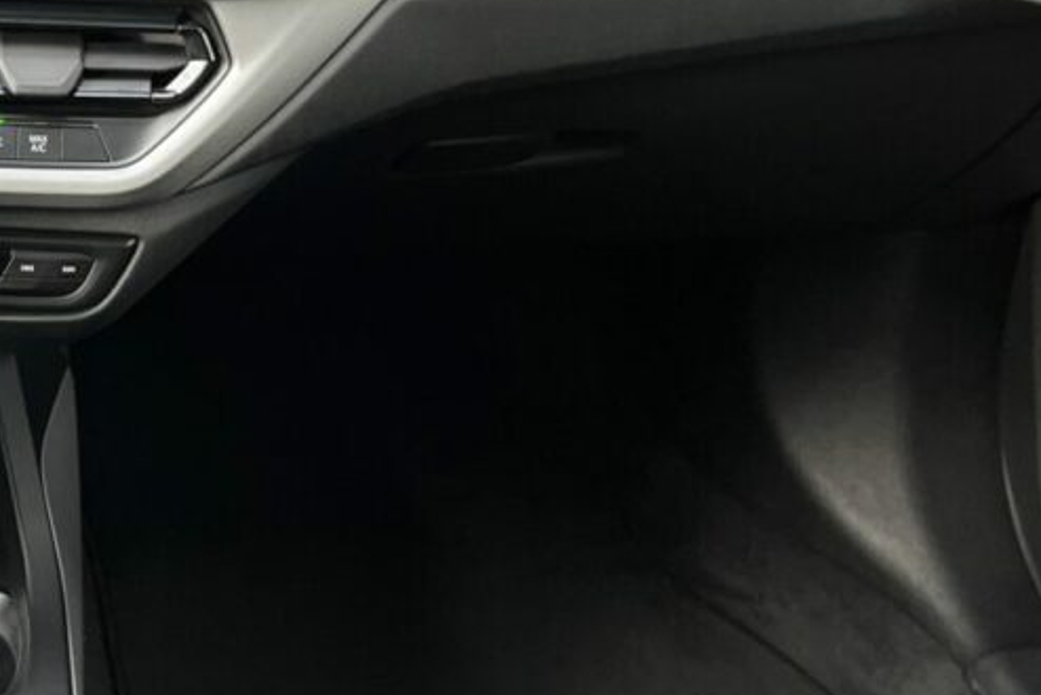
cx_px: -253
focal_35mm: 84
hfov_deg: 22.1
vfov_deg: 16.1
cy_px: 120
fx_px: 2430
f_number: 1.6
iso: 100
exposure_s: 1/98
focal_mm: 5.1
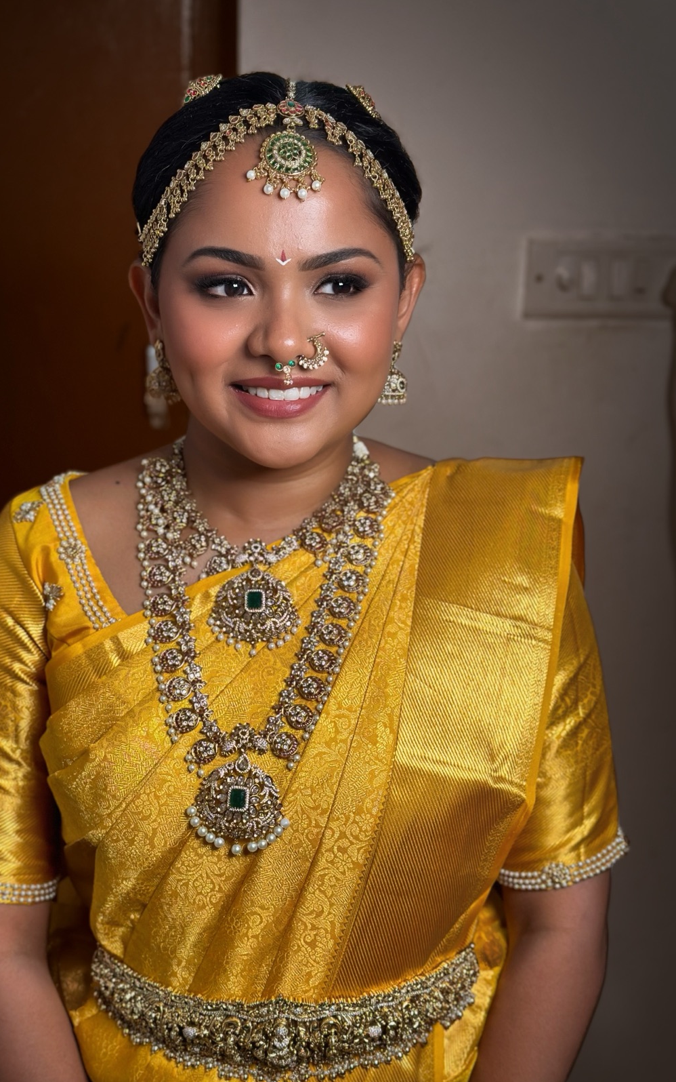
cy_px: 542
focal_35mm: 51
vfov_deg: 39.6
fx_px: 1503
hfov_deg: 25.3
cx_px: 274
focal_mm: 6.86
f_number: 1.78
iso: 125
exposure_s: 1/74
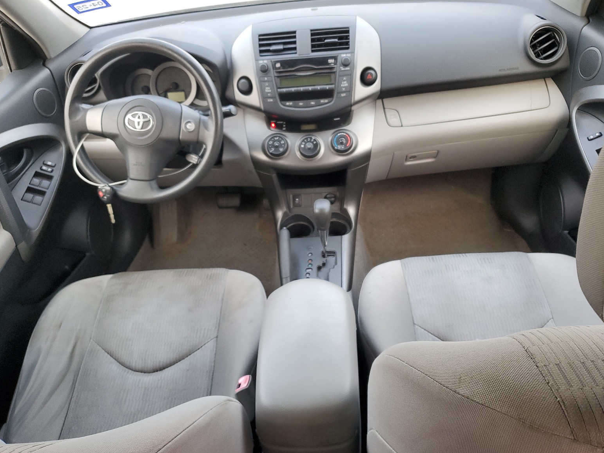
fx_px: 471
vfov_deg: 51.4
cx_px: 297
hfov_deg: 65.3
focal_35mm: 27
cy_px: 226
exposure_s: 1/120
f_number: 1.5
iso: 91
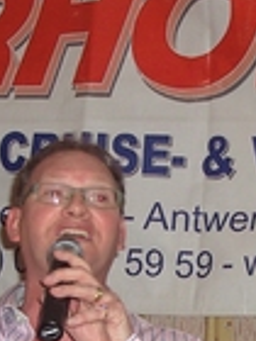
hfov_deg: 9.3
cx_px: 190
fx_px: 1568
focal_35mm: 159
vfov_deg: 12.4
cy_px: 287
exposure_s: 1/50
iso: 100
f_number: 2.8
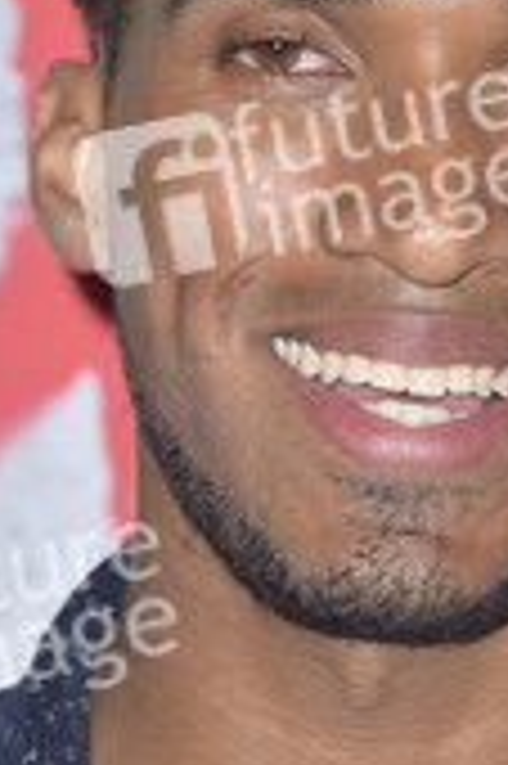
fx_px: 10498
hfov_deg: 2.8
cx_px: 438
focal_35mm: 495
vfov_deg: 4.2
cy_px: 405
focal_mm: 210
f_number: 7.1
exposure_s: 1/250
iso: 320
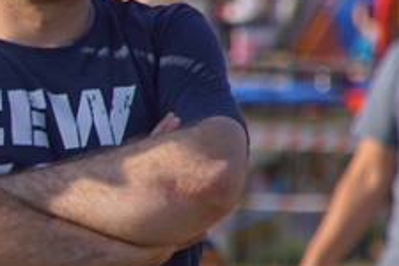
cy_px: 169
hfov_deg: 1.5
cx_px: -202
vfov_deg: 1.0
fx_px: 14762
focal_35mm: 1332
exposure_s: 1/320
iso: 100
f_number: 6.3
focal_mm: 200
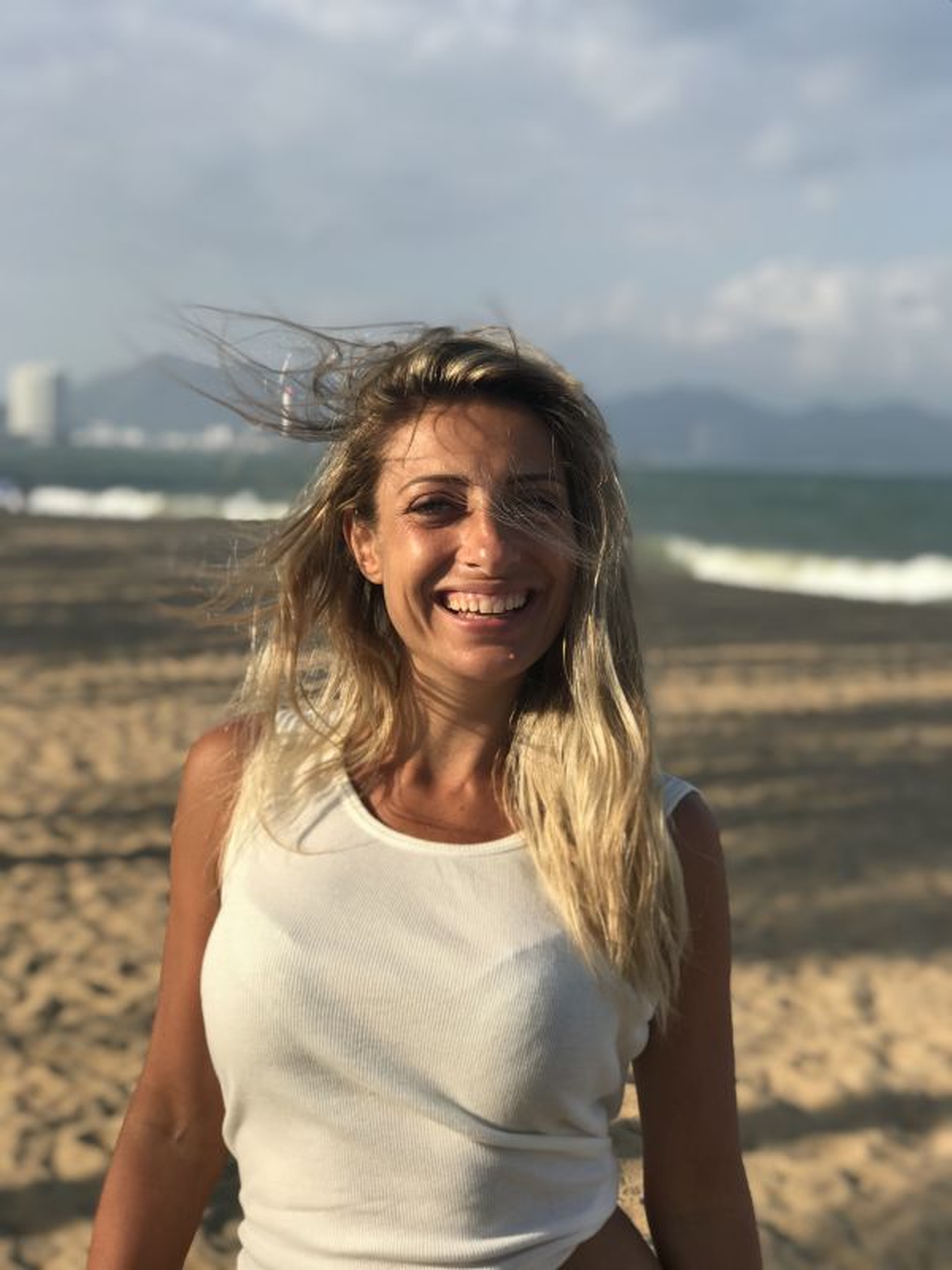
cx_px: 476
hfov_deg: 25.7
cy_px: 635
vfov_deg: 33.8
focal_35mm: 57
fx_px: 2090
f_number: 2.8
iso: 20
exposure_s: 1/630
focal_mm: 6.6
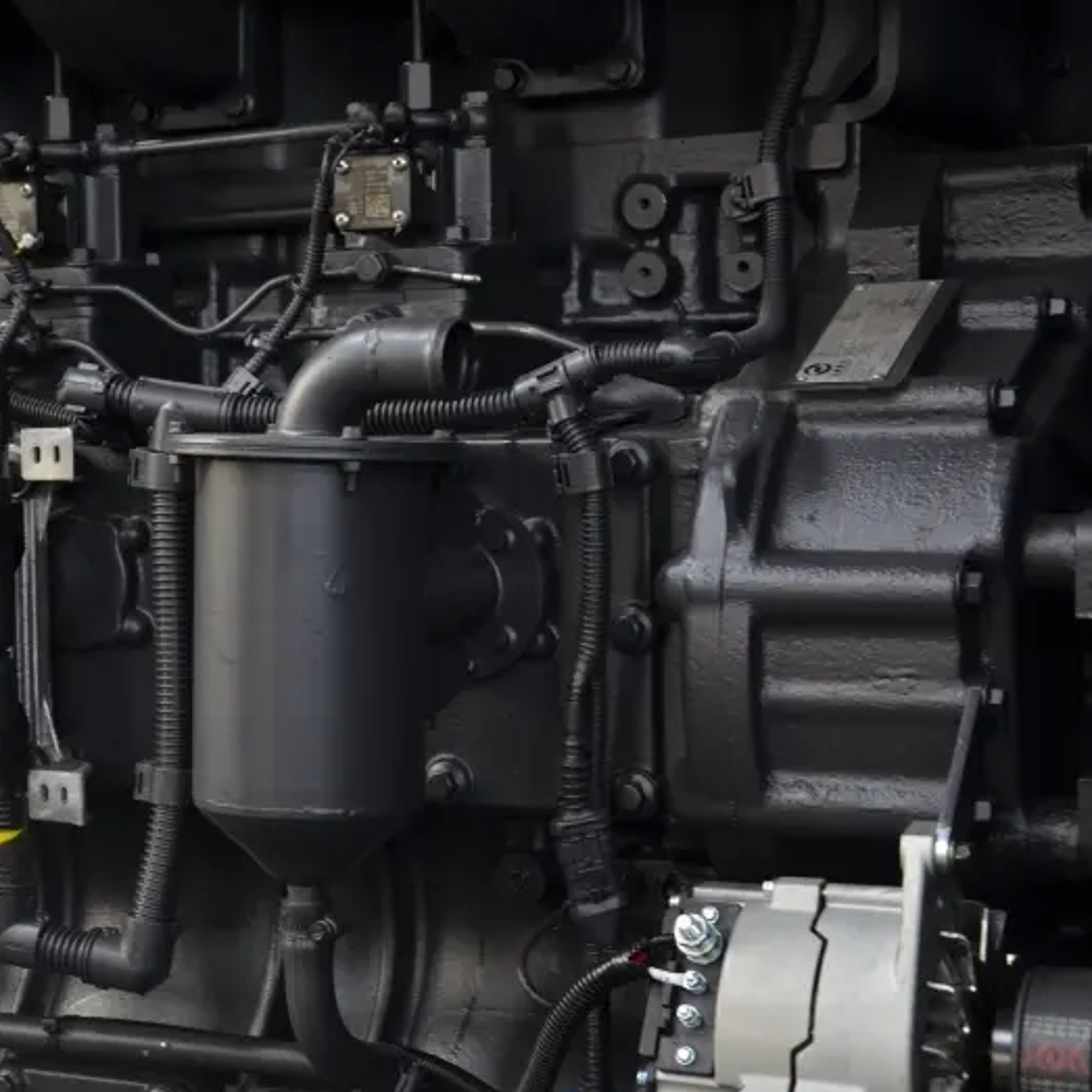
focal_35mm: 74
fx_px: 2641
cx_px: 286
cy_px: 551
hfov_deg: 23.2
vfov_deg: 23.4
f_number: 4.5
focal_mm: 38
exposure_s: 1/30
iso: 400
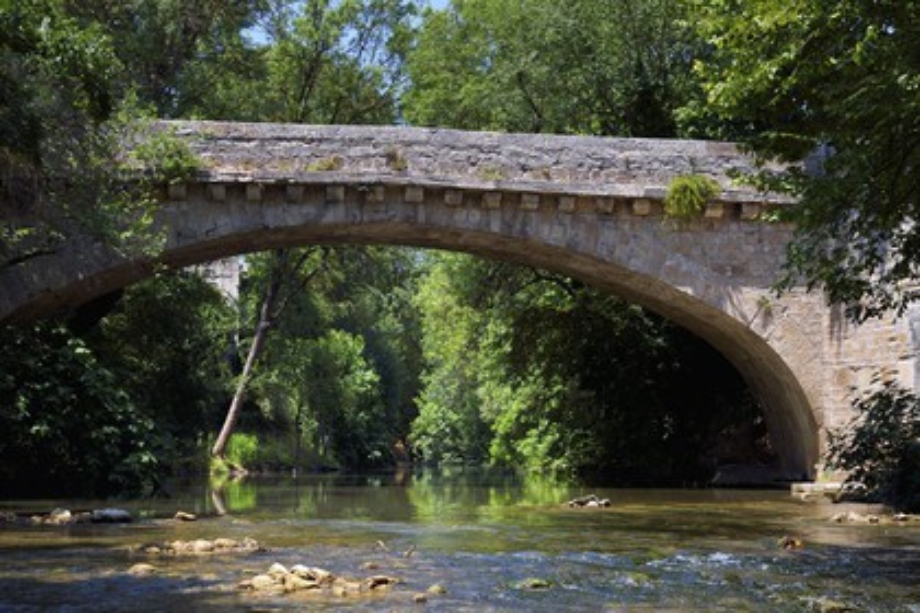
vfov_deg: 23.4
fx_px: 1482
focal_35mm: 58
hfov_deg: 34.5
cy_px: 306
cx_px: 460
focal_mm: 58
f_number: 16
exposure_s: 1/160
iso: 200
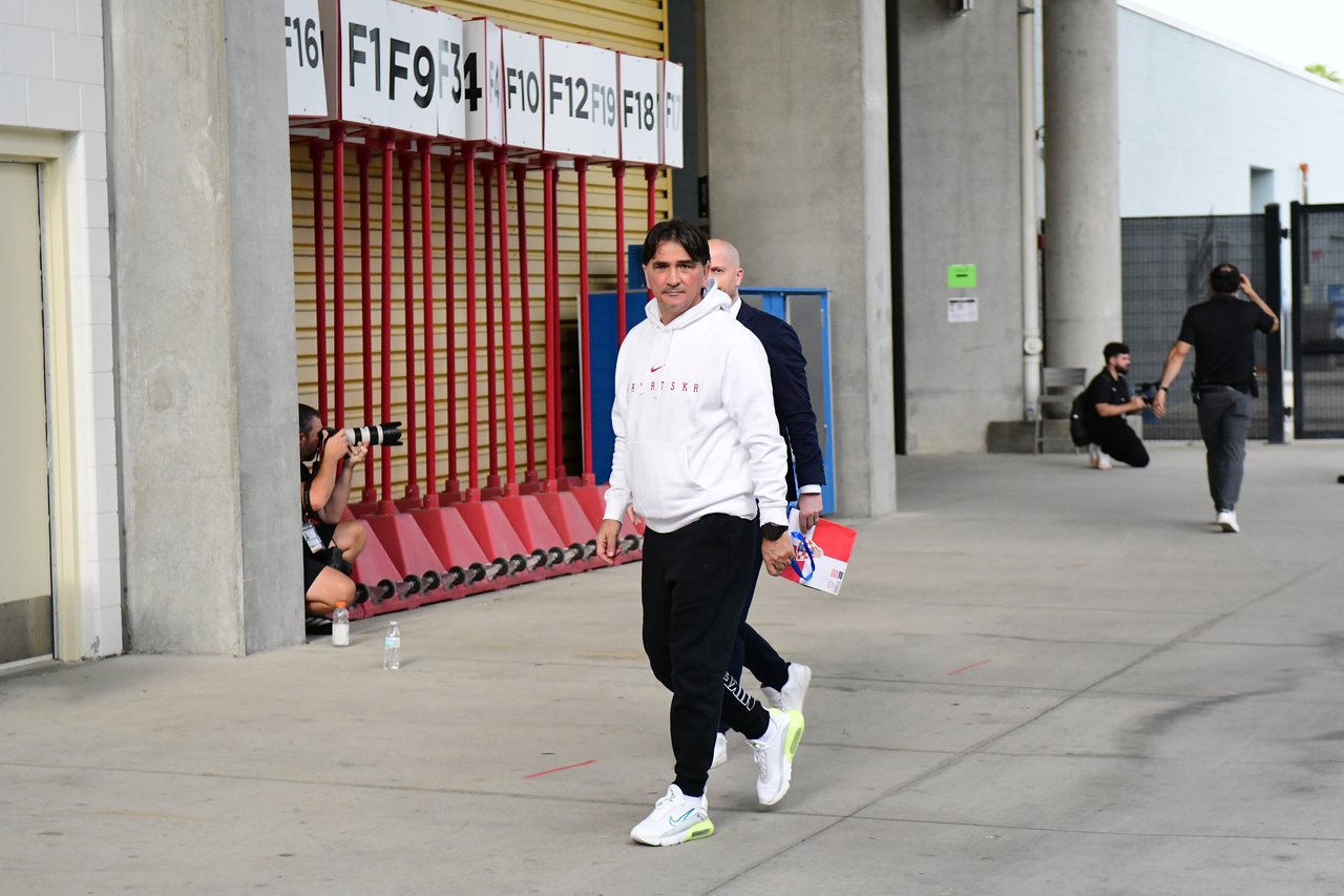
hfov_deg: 24.6
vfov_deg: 16.5
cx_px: 672
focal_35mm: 82
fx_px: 3079
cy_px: 448
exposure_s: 1/8000
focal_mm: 55
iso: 3200
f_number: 3.2
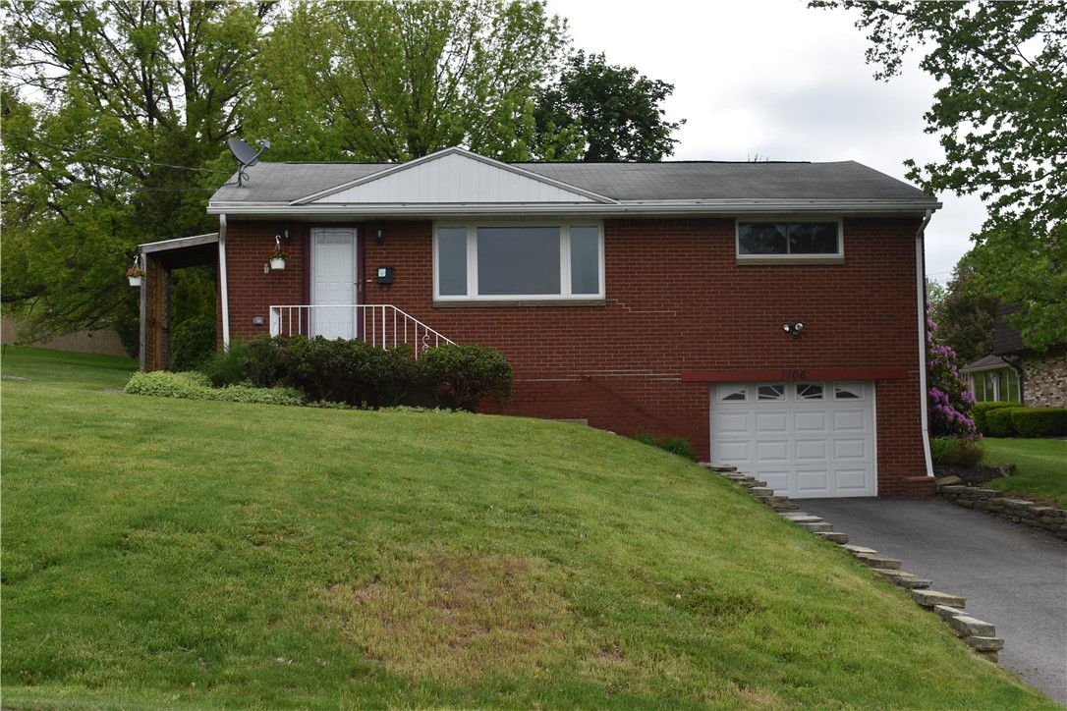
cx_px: 534
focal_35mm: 48
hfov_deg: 41.1
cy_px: 356
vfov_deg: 28.1
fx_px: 1423
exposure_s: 1/200
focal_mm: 32
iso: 100
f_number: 9
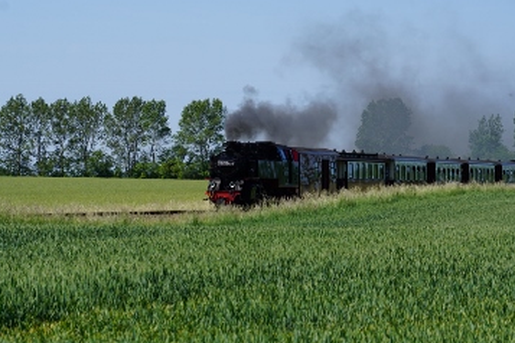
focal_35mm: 185
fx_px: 2646
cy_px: 168
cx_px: 237
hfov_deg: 11.1
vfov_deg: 7.4
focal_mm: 110
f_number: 8
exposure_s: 1/250
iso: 100
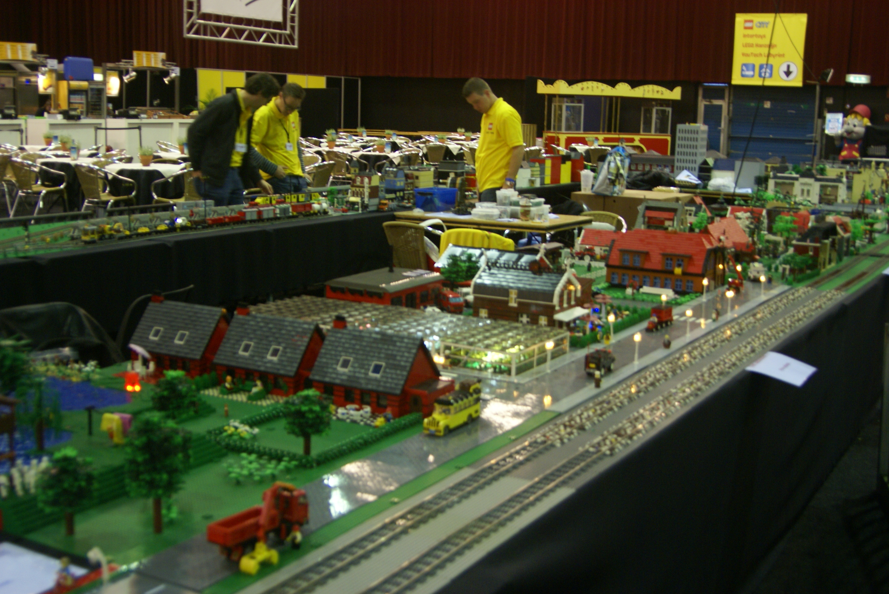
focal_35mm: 42
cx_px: 444
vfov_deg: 32.0
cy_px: 297
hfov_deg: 46.4
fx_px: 1038
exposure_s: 1/10
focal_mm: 28
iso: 400
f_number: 4
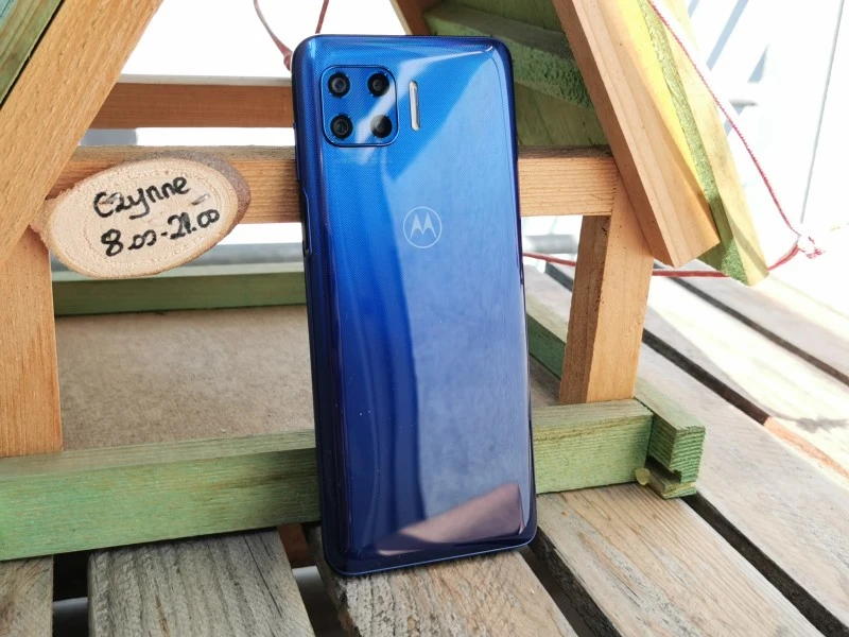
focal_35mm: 41
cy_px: 318
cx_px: 424
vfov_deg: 35.1
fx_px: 1006
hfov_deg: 45.8
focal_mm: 5.56
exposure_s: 1/546
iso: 50
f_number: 1.6
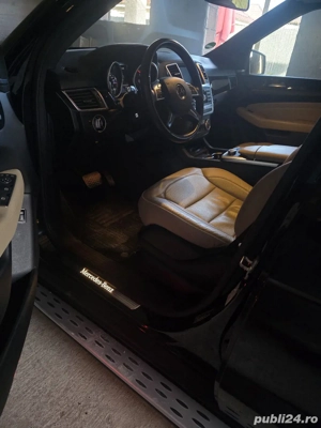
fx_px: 284
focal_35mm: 23
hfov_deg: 58.9
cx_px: 160
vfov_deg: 73.9
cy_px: 214
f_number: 1.7
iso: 500
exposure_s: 1/101
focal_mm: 6.3
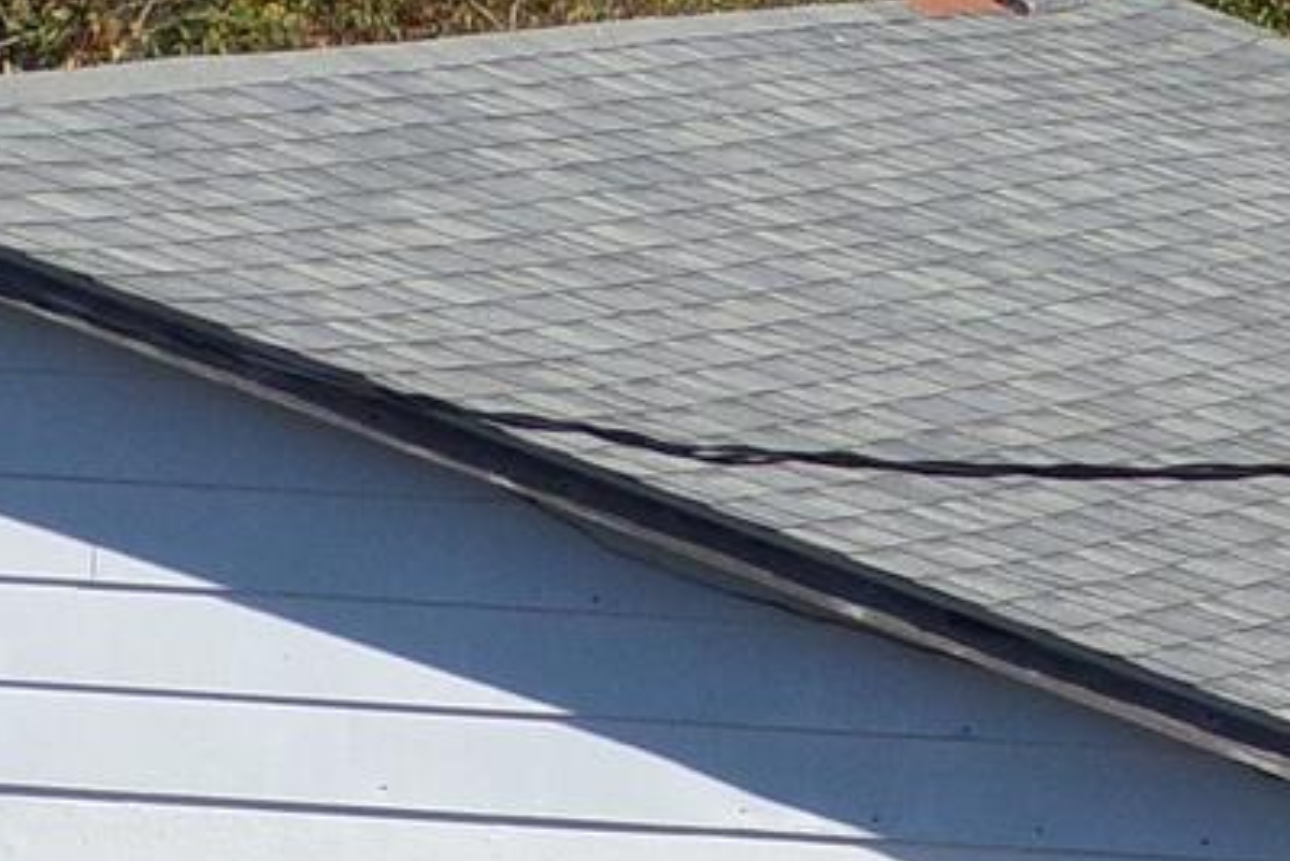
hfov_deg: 7.9
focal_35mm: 261
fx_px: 9355
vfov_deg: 5.3
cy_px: 896
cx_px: 1213
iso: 80
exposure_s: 1/400
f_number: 5.1
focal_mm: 8.7
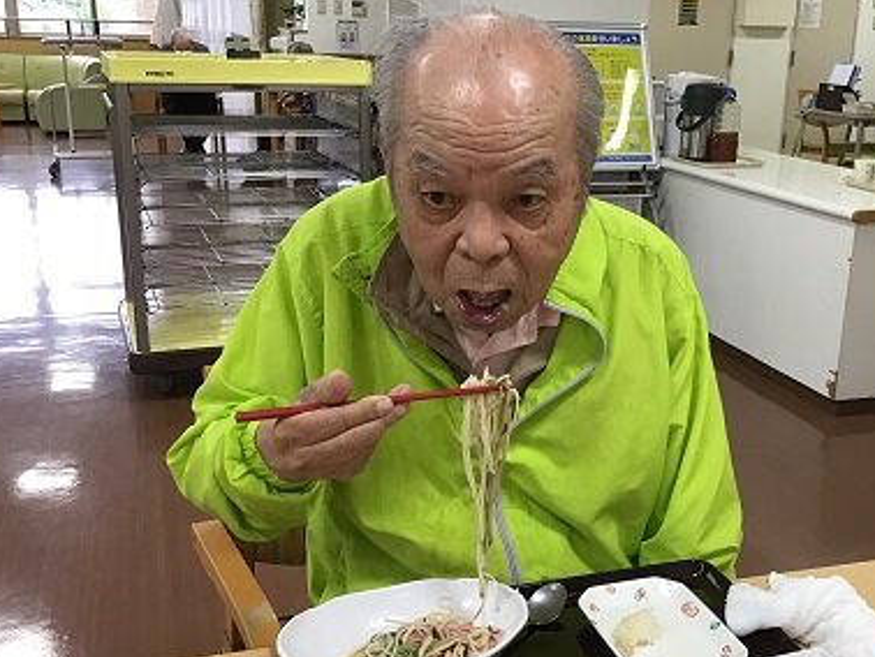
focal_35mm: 41
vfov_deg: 35.2
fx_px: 1037
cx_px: 525
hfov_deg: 45.5
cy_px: 355
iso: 32
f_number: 2.4
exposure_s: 1/30
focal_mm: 3.3
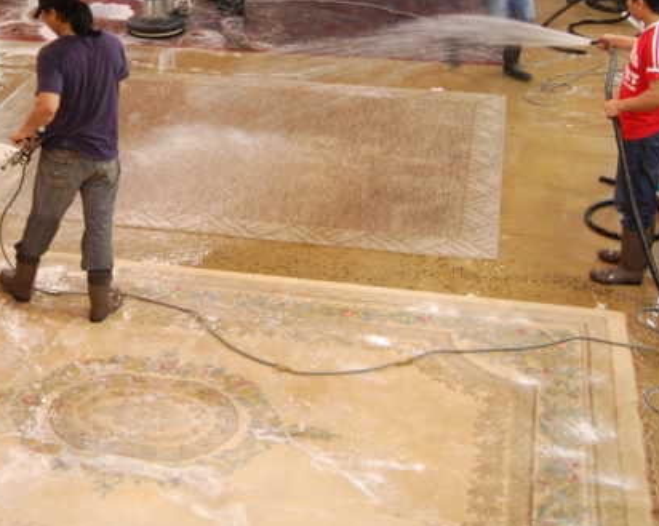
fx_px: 1228
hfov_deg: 29.7
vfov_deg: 24.0
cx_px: 182
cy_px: 137
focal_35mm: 63
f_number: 4
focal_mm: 24
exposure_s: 1/25
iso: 800
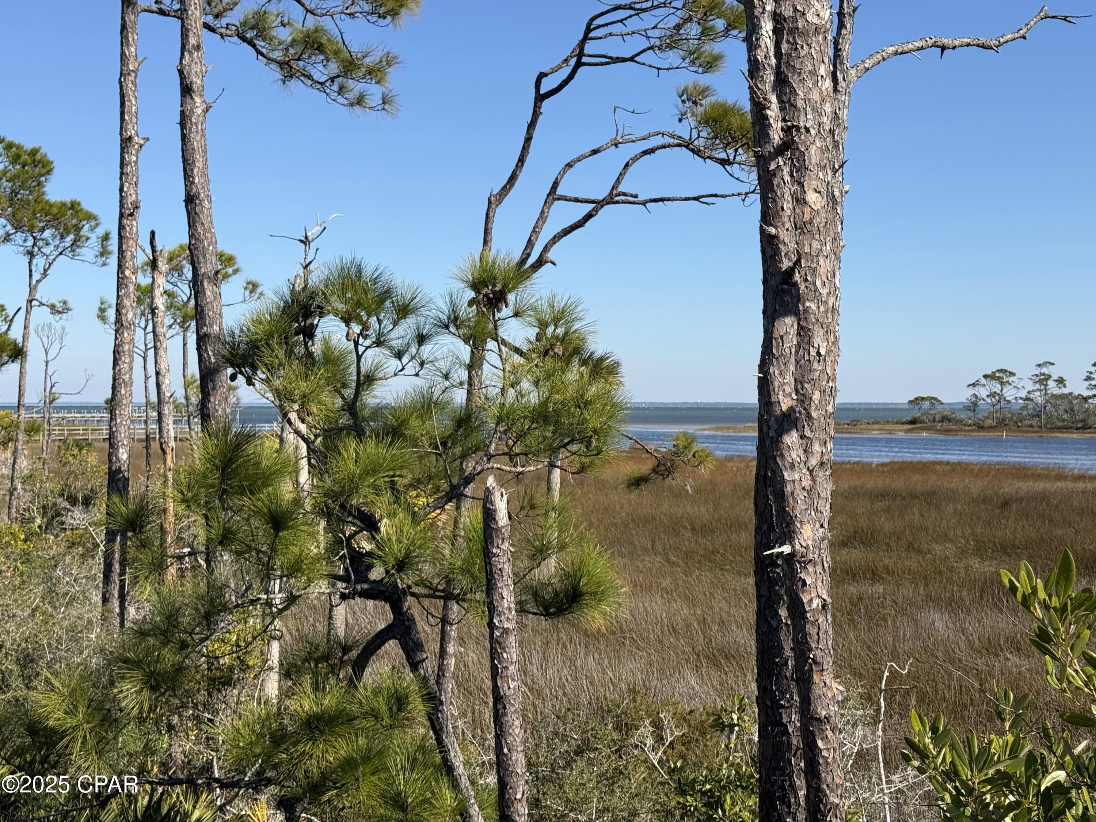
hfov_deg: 39.7
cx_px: 548
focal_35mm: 48
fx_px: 1520
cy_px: 411
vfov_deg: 30.3
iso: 64
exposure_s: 1/4098
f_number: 1.78
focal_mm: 6.76
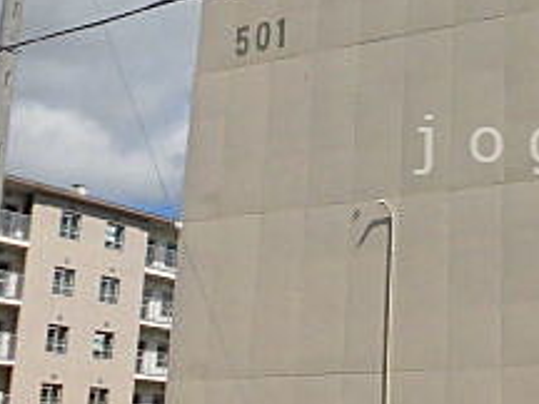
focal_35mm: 71
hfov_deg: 25.5
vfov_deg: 20.7
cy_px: 145
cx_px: 584
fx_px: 1106
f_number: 7.8
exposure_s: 1/400
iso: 100
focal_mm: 4.3
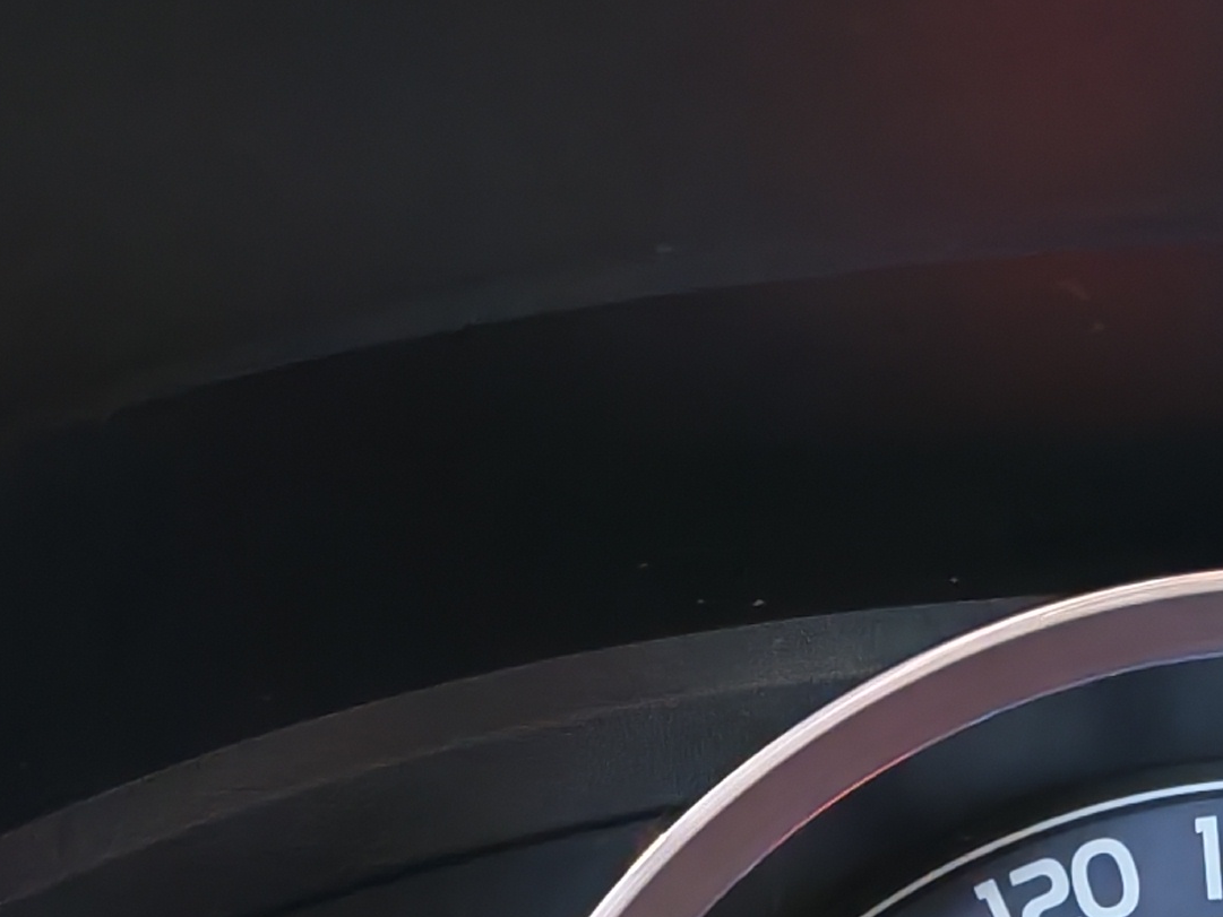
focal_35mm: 125
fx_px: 4417
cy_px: 1519
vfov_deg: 11.2
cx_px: 1298
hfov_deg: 15.4
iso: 2000
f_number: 1.9
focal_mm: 6.12
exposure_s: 1/50
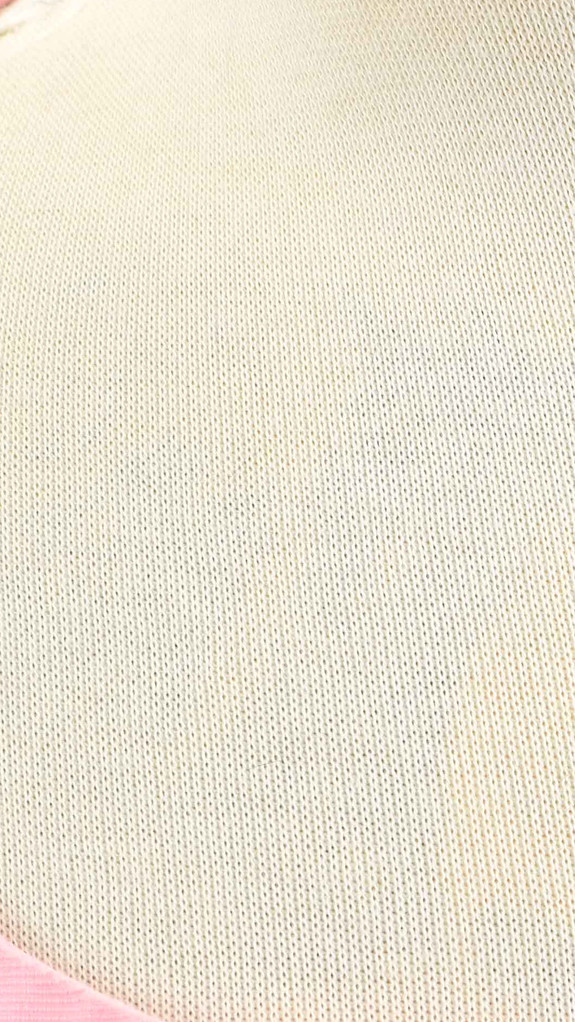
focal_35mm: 428
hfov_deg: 2.8
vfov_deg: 5.0
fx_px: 11606
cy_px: 752
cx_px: 588
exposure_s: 1/60
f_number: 8
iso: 160
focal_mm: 105
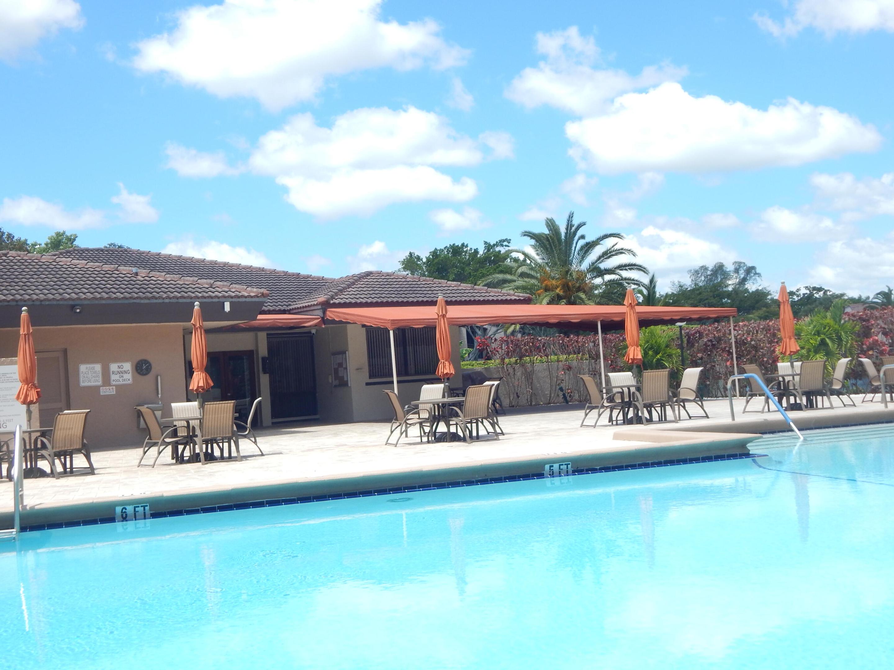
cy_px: 335
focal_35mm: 43
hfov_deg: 43.9
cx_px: 447
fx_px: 1111
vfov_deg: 33.6
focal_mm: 7.7
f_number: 3.6
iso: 125
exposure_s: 1/1250
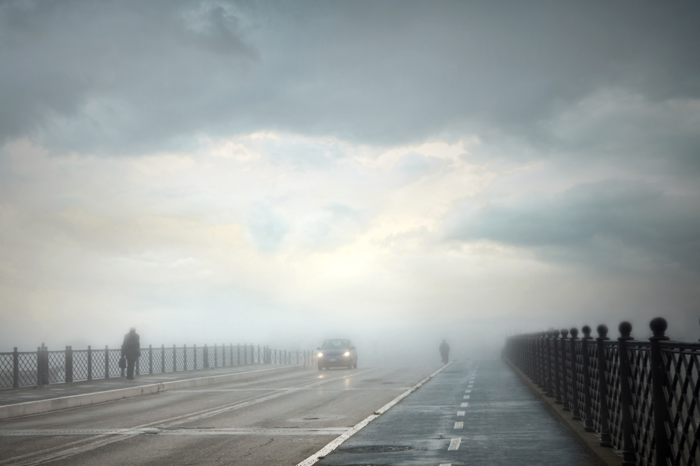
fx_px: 1062
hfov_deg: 36.3
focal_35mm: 55
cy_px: 249
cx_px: 268
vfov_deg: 24.7
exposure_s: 1/160
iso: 125
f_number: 4.5
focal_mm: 29
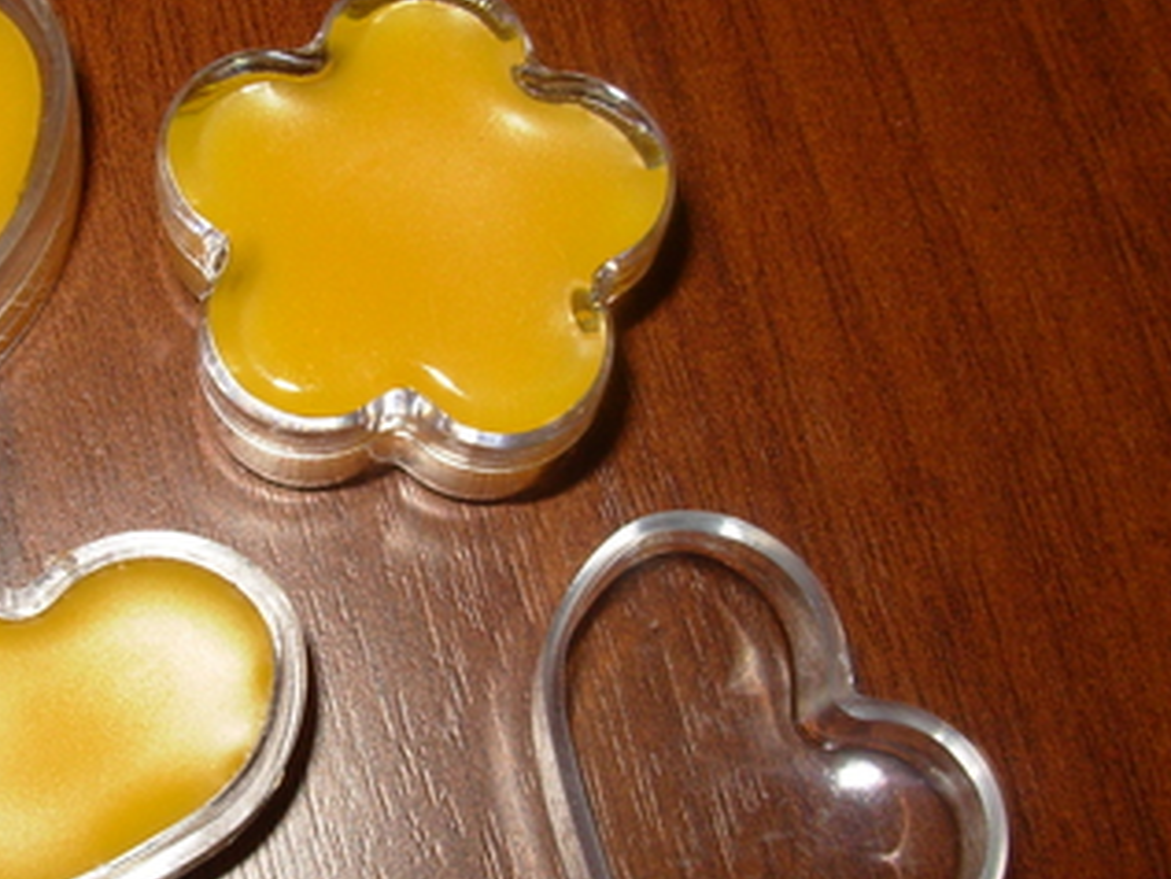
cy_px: 475
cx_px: 329
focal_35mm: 66
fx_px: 2234
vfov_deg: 22.3
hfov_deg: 29.0
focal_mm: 6.3
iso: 50
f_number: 4.9
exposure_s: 1/32
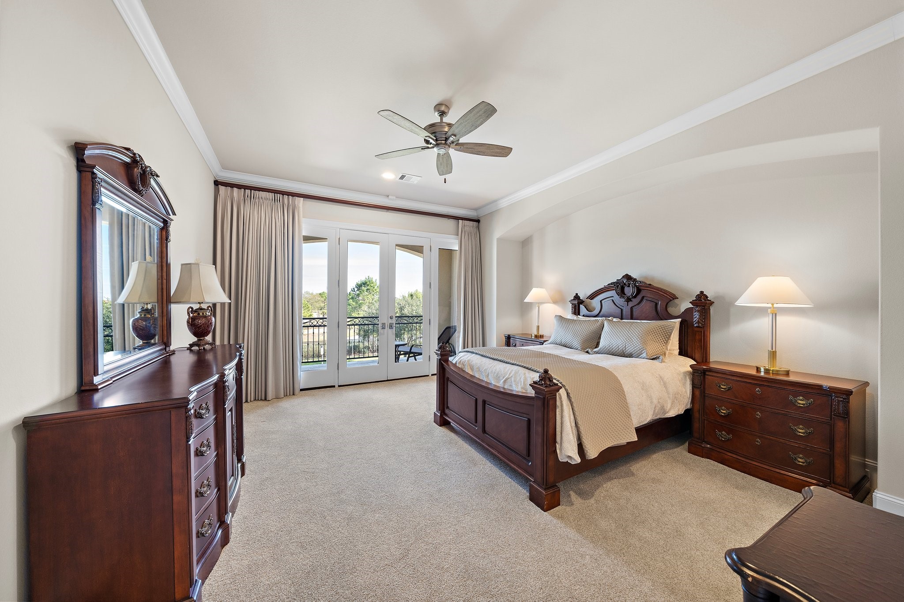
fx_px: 301
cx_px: 452
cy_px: 301
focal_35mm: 12
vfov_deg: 90.0
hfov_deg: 112.6
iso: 640
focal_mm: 12
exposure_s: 1/100
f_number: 8
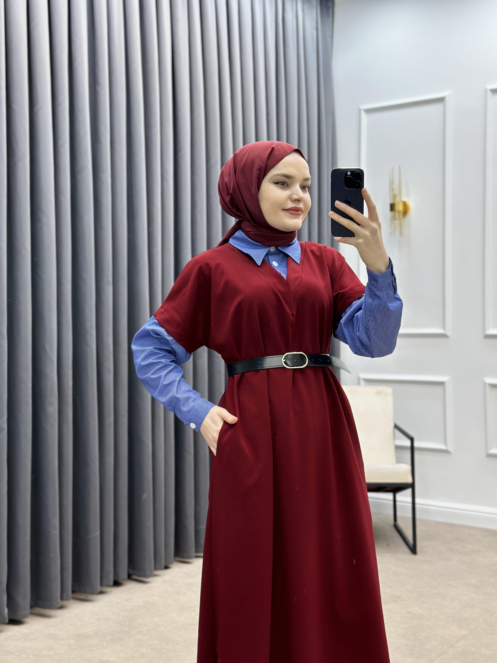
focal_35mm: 48
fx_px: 919
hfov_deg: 30.3
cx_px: 248
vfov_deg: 39.7
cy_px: 332
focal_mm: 6.86
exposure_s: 1/141
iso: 80
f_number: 1.78
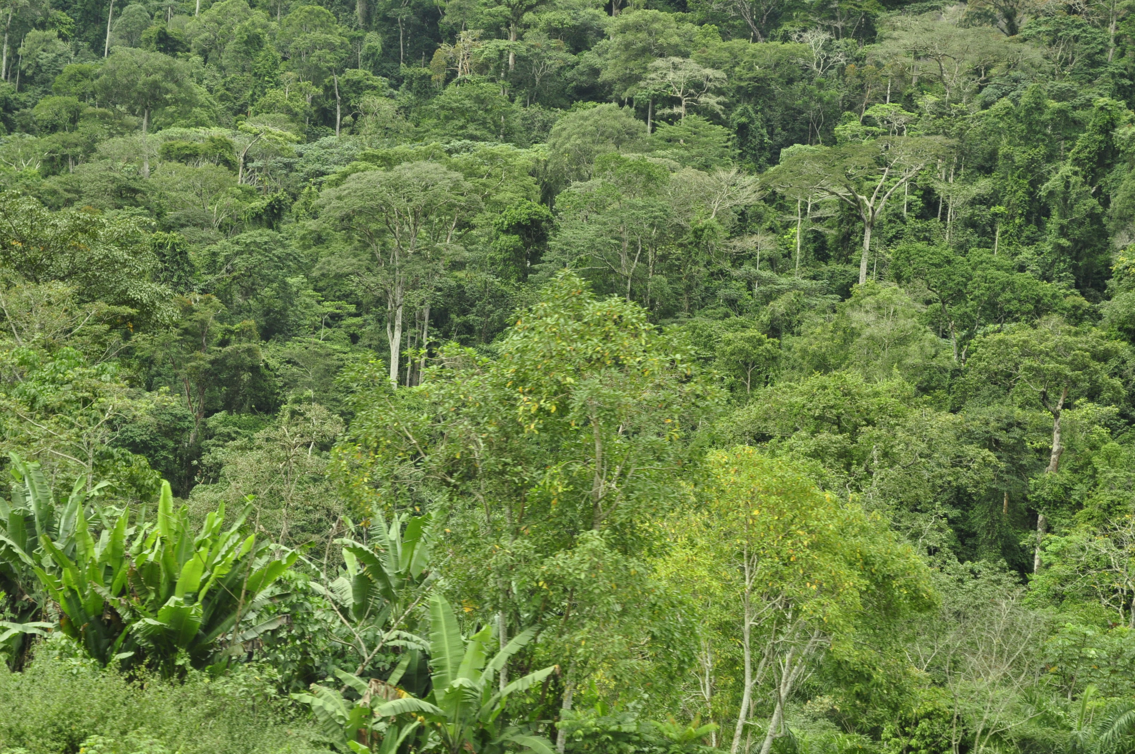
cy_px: 377
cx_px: 568
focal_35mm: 82
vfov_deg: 16.5
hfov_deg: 24.6
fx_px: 2598
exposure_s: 1/250
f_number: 8
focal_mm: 55
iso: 640
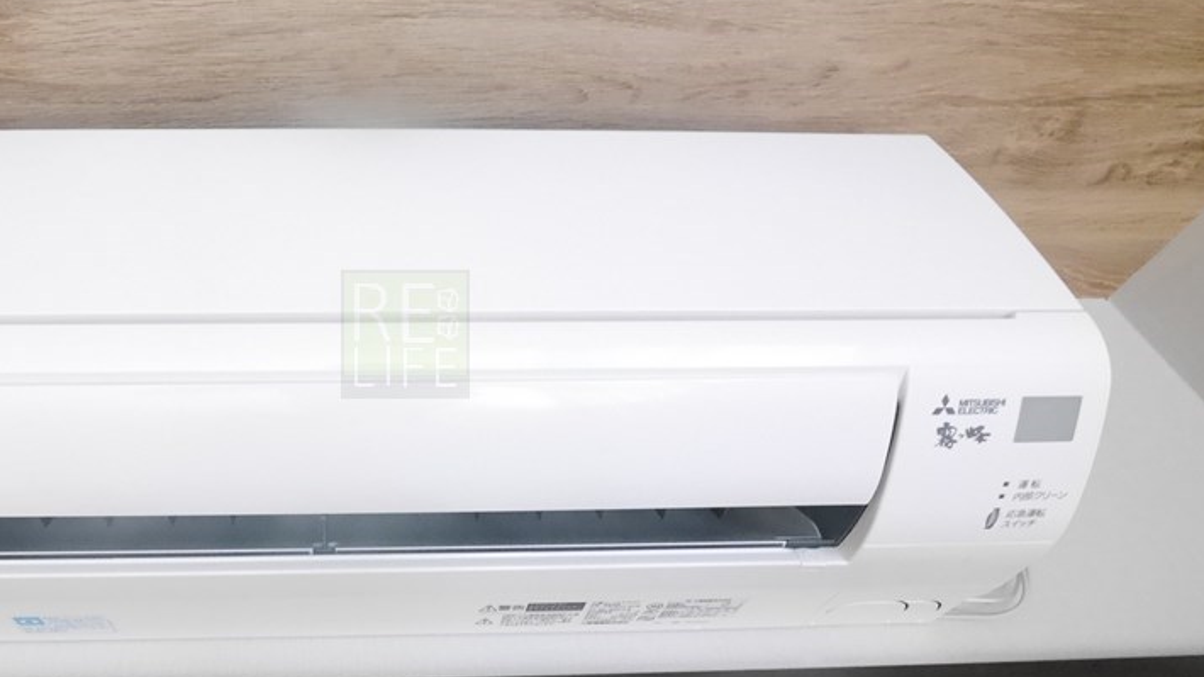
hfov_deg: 78.7
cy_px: 334
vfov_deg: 51.4
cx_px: 405
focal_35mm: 22
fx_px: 702
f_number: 4
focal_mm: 7
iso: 3200
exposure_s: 1/60
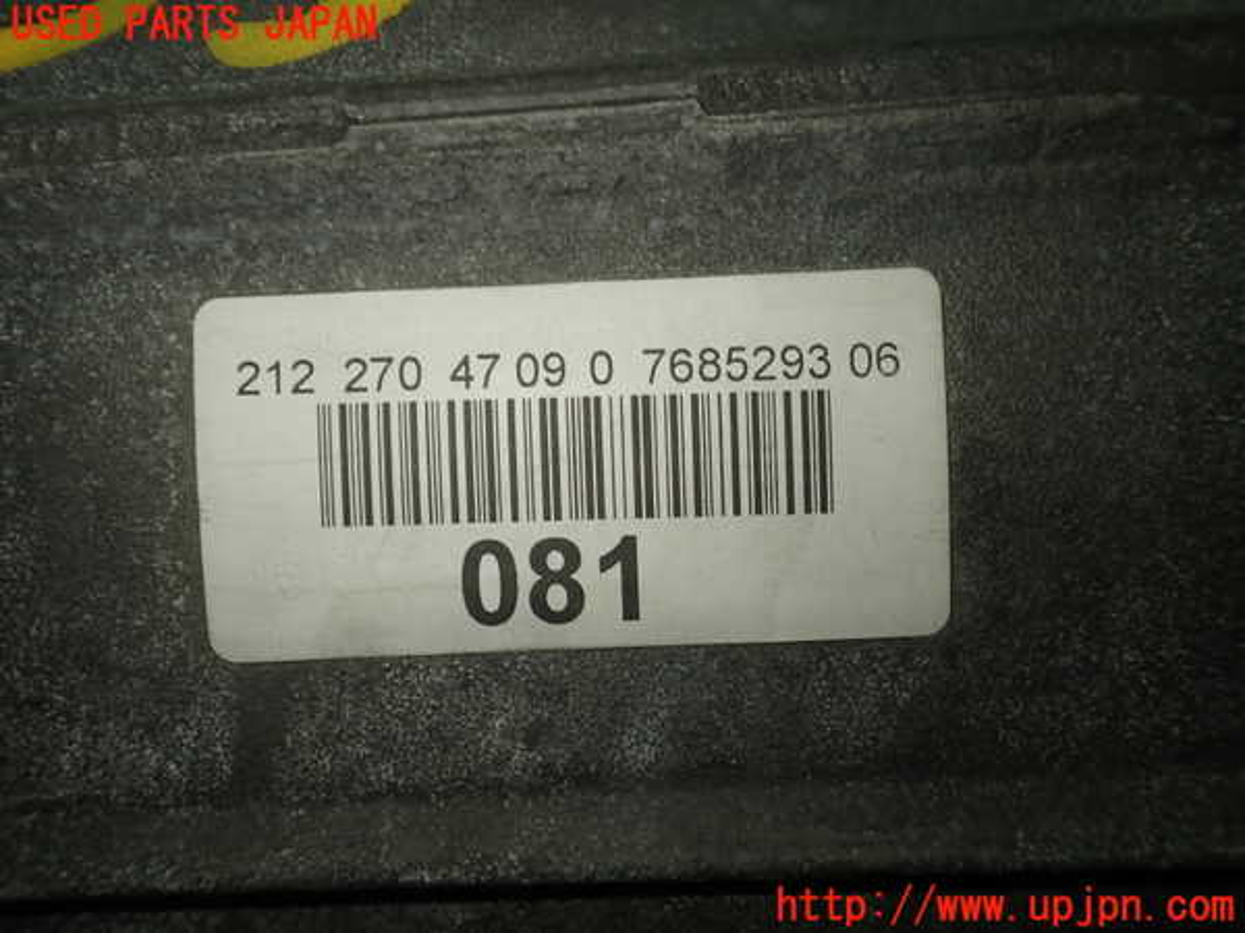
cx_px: 622
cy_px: 466
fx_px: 1079
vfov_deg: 46.8
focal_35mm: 30
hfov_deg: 60.0
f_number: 2.3
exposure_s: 1/80
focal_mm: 5.4
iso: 100
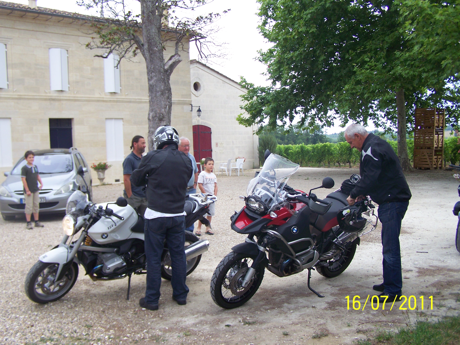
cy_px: 172
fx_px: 505
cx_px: 230
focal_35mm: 38
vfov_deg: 37.7
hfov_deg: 49.0
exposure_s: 1/100
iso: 64
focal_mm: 6.3
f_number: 2.8
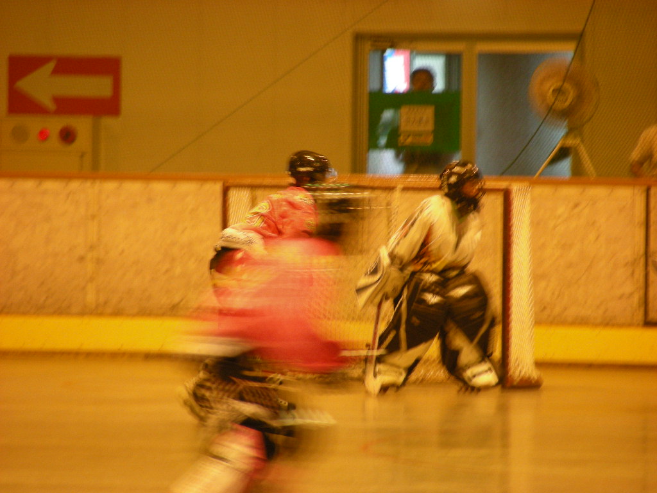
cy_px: 246
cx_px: 328
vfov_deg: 3.9
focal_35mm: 380
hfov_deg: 5.2
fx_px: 7212
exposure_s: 1/19.2
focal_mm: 63.3
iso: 200
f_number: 3.5
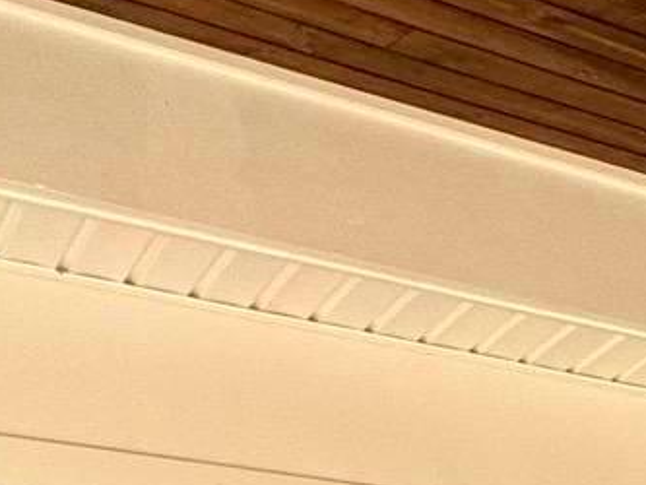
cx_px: 1125
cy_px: 1306
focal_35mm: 86
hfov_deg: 18.4
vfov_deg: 12.0
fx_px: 1606
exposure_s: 1/107
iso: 40
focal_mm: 2.22
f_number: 2.2
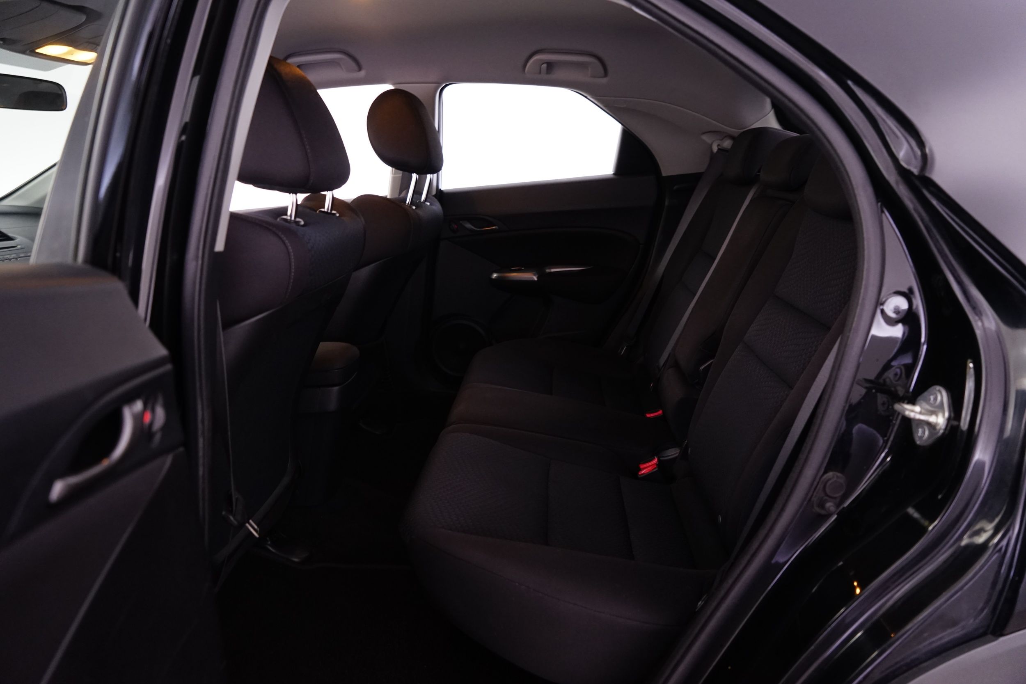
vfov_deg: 53.1
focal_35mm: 24
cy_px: 342
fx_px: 684
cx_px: 513
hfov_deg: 73.7
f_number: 4.5
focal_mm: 24
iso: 1600
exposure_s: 1/13
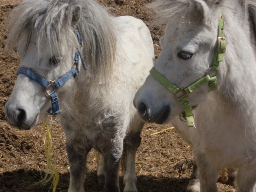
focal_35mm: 108
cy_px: 96
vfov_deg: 13.7
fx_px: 799
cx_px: 128
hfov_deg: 18.2
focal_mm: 18.9
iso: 64
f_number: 5.3
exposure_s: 1/800
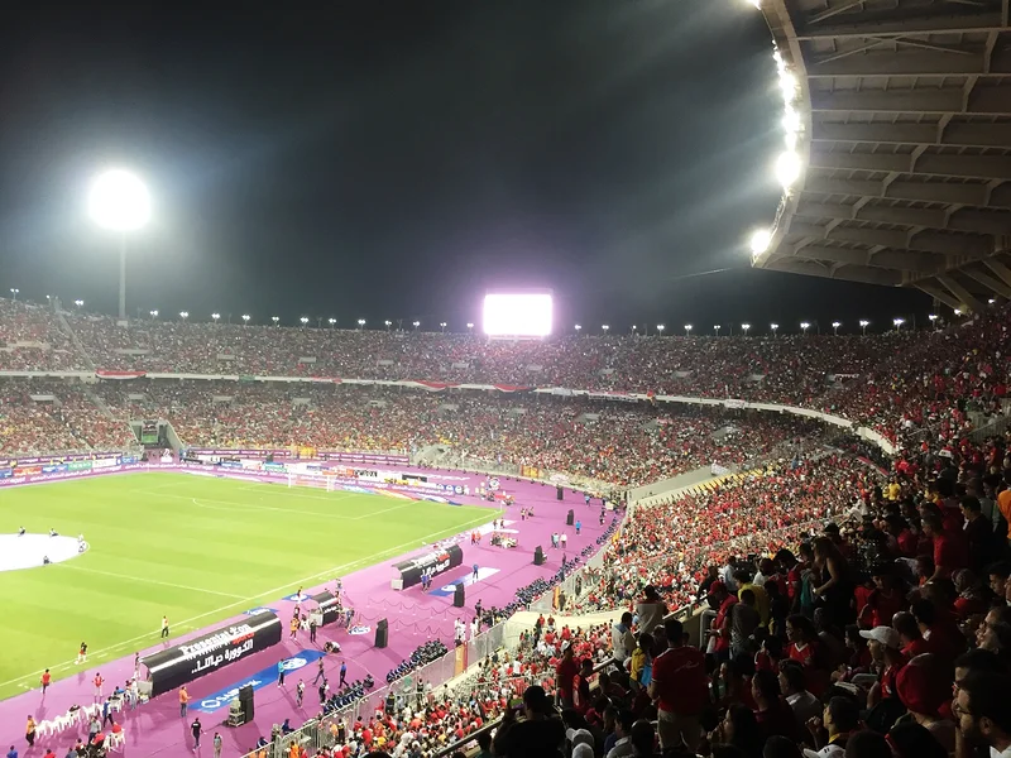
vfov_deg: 48.2
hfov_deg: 61.7
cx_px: 506
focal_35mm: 29
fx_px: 847
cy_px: 379
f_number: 2.2
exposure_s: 1/33
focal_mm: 4.15
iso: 100
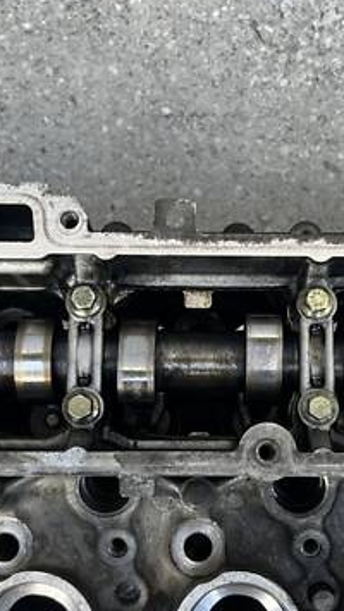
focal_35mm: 51
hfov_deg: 23.5
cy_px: 336
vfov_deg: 40.5
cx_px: 210
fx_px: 826
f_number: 1.6
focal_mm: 5.1
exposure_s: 1/121
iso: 80
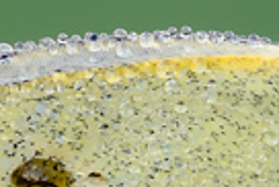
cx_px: 160
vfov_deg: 0.7
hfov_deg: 1.0
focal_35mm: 2027
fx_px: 15726
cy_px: 346
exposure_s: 1/2
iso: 100
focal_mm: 180
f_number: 14
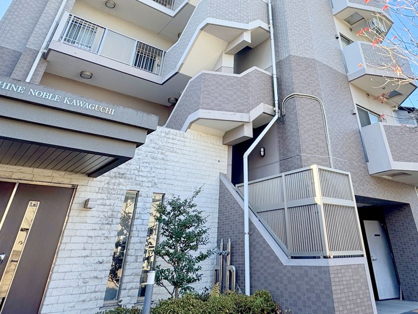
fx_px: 302
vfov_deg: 50.6
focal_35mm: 25
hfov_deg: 68.5
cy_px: 51
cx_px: 255
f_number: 2.2
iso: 40
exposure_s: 1/284
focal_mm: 2.22
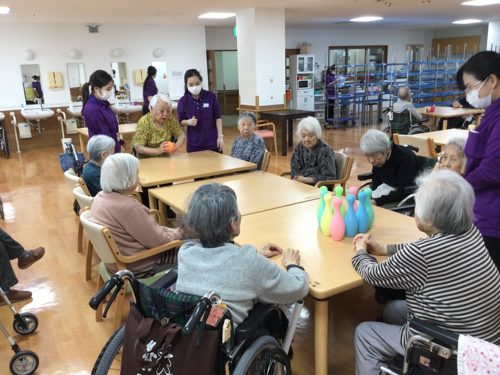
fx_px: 448
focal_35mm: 31
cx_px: 250
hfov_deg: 58.4
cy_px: 188
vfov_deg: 45.4
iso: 50
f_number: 2.4
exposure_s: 1/30
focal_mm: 3.3
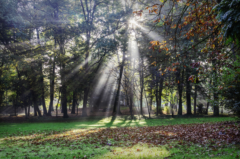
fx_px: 349
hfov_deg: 37.9
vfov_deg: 25.6
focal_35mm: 52
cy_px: 80
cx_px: 120
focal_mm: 35
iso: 320
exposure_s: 1/15
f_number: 8
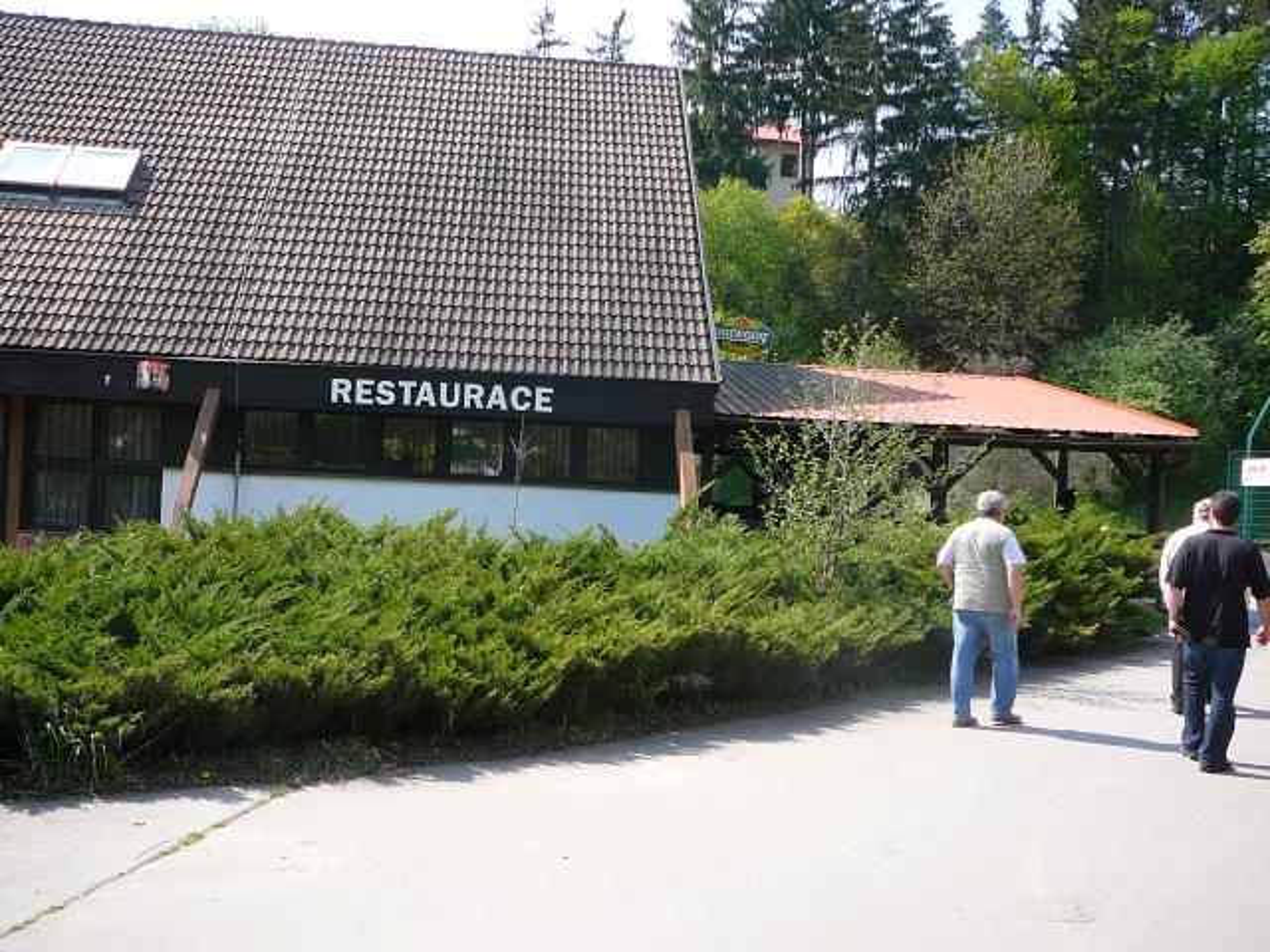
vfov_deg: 40.7
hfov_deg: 52.6
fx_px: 1284
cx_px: 635
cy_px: 476
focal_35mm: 35
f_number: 2.8
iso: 80
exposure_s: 1/500
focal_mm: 5.2
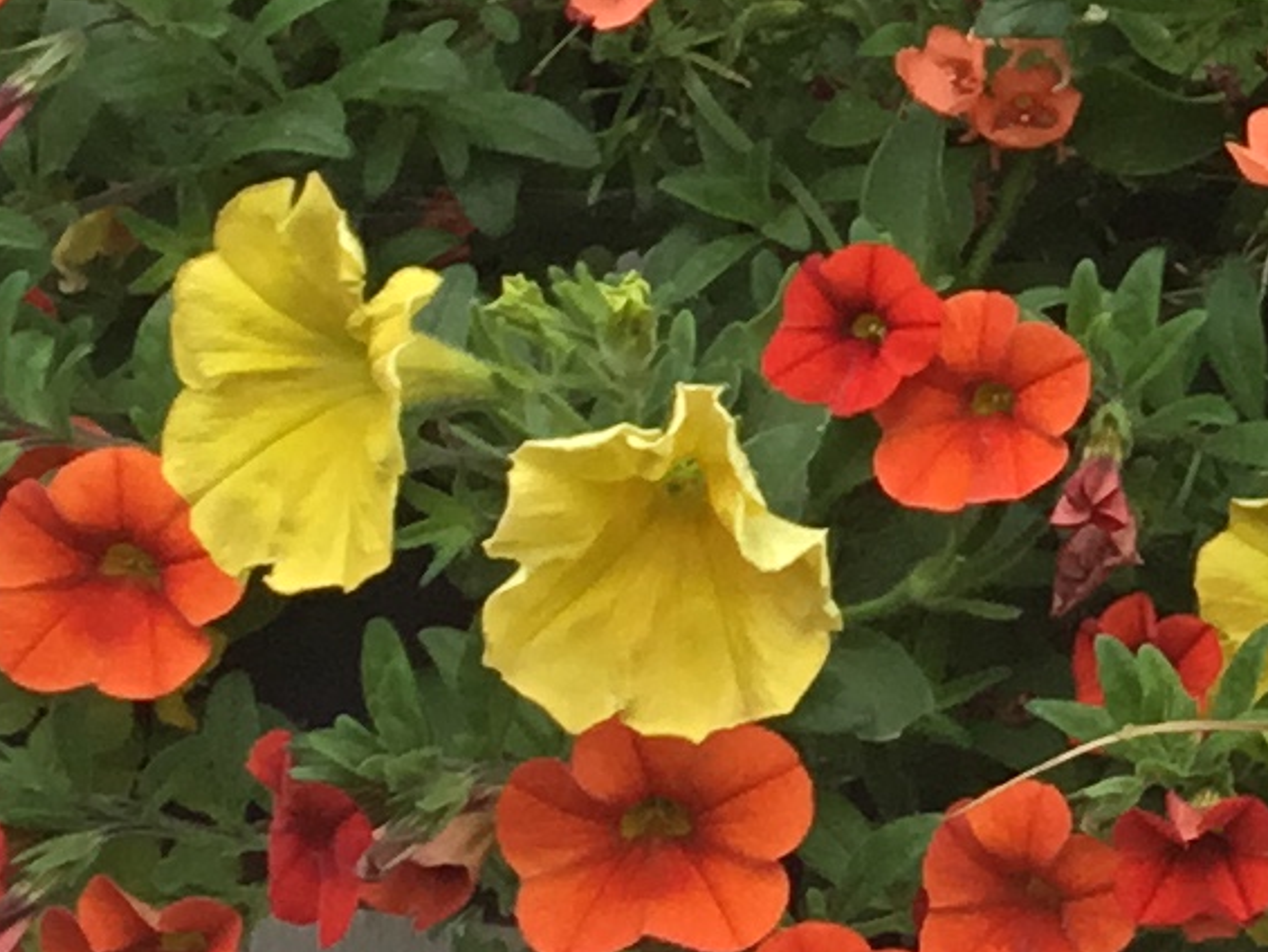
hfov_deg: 10.2
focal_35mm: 179
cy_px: 110
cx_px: 2529
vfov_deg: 8.3
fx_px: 6558
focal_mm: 3.3
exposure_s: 1/409
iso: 25
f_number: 2.4
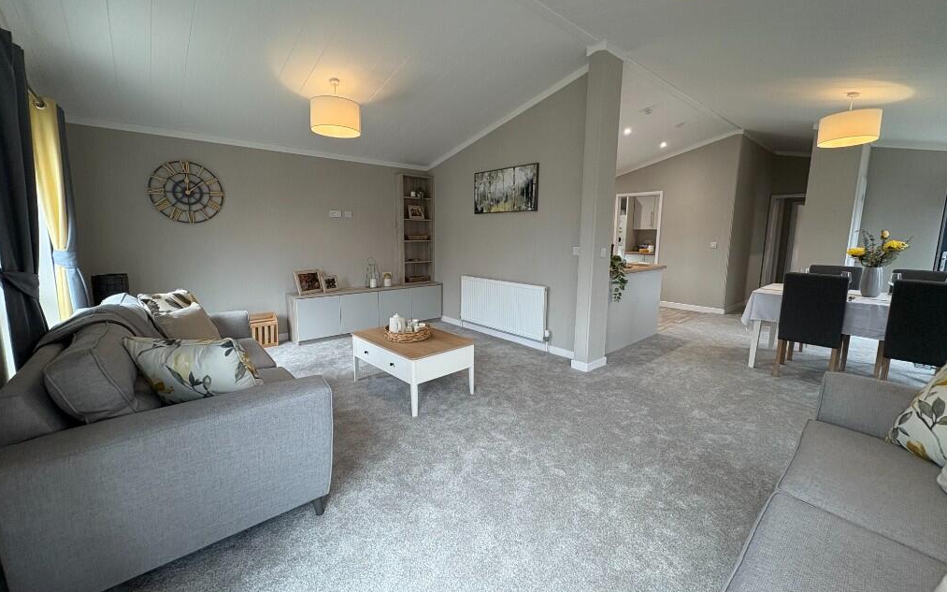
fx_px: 387
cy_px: 288
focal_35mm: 15
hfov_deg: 101.5
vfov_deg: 74.8
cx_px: 473
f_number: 2.2
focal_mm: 2.22
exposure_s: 1/100
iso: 125
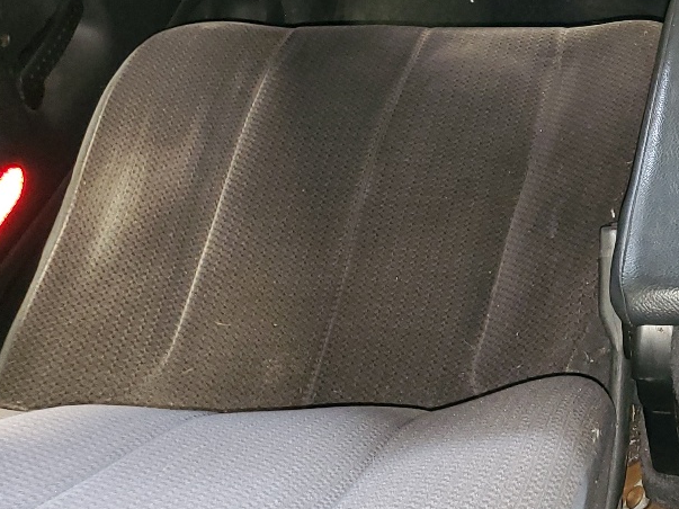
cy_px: 96
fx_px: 1353
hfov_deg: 24.9
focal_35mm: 69
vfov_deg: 21.0
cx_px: 855
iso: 134
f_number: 1.5
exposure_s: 1/11
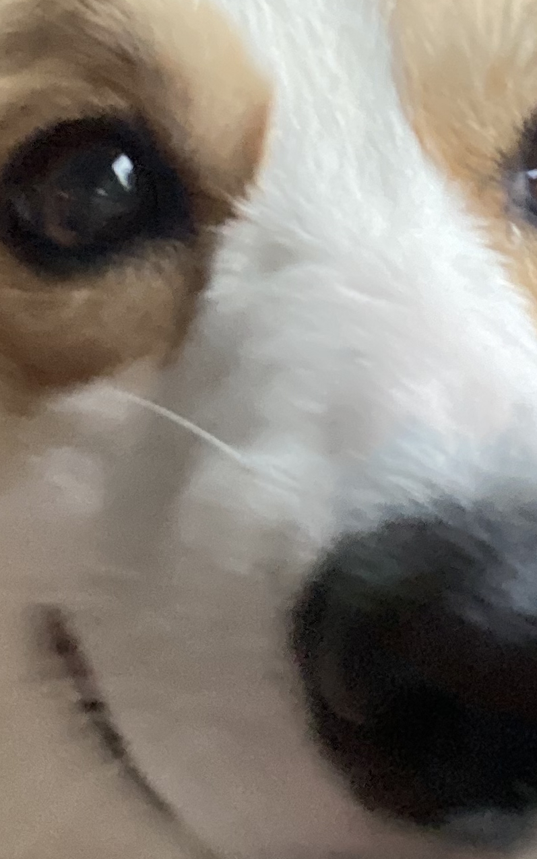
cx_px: 369
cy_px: 7
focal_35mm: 77
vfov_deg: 25.5
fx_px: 1803
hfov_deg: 16.9
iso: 400
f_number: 2.2
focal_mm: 2.71
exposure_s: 1/59
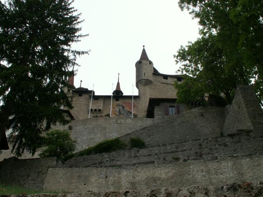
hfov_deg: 52.6
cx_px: 132
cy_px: 98
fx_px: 266
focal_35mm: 35
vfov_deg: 40.7
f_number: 8
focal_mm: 5.86
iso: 50
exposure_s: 1/50
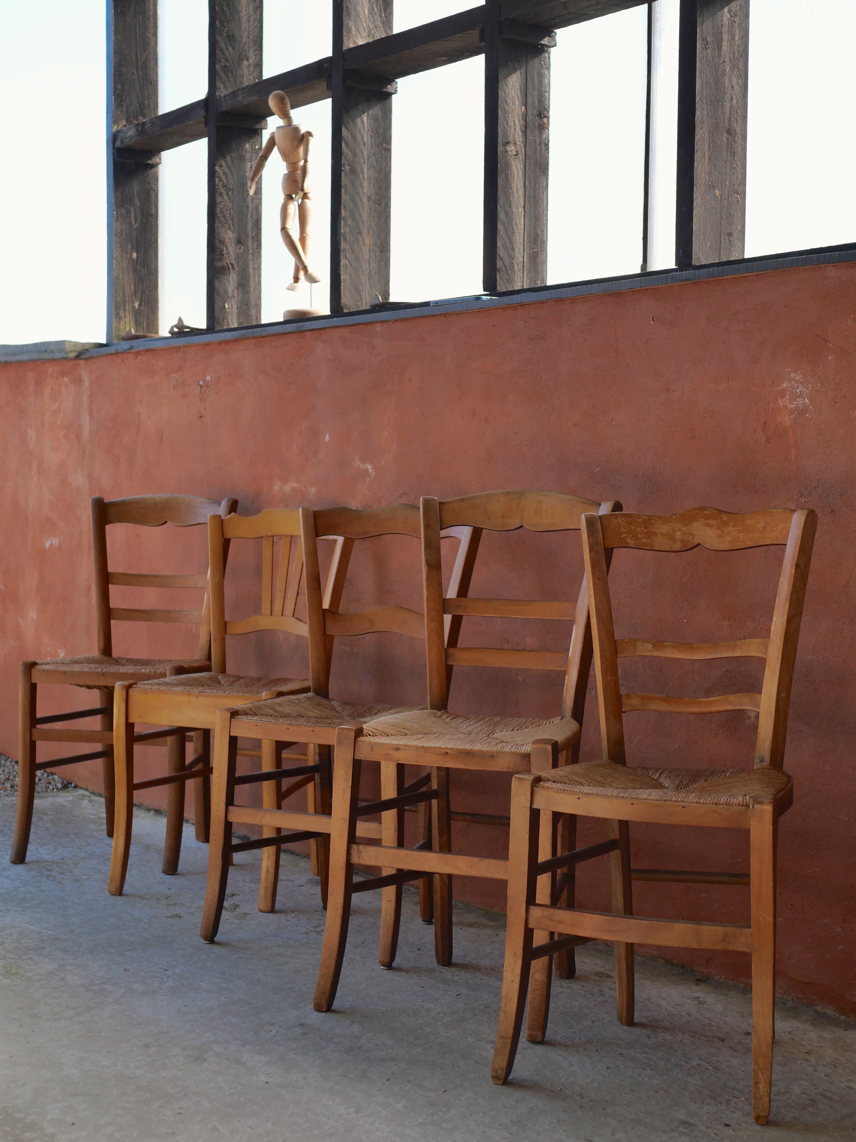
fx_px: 1649
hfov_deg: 29.1
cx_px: 428
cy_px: 571
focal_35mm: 50
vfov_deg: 38.2
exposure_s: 1/400
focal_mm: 25
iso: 200
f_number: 3.2
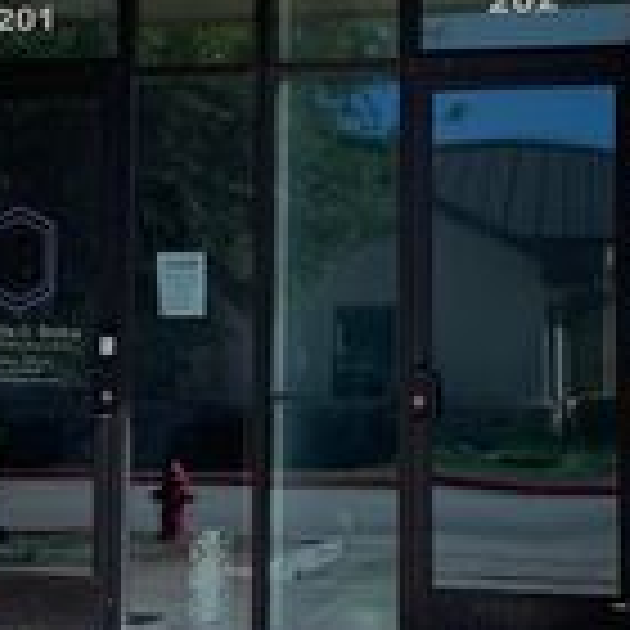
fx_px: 1688
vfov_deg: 21.1
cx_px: 274
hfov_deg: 21.1
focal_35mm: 82
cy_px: 218
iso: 25
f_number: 1.8
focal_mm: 4.25
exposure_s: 1/1560
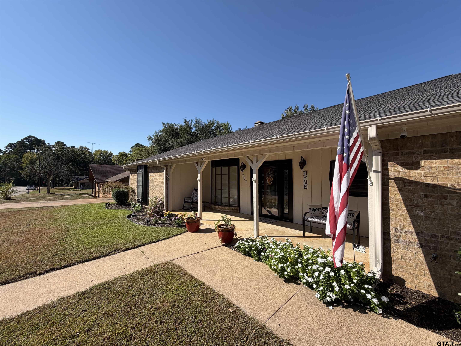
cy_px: 173
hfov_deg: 102.1
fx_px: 186
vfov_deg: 85.7
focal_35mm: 14
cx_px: 230
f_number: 2.2
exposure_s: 1/830
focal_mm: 2.22
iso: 20
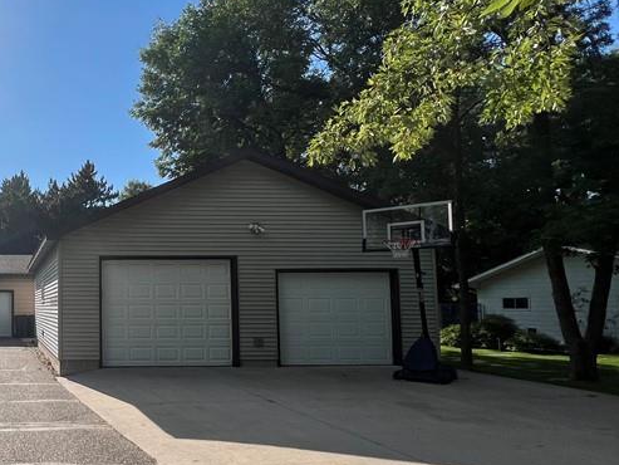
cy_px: 269
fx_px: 483
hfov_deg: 53.4
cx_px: 19
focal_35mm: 27
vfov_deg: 51.2
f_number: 1.8
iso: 32
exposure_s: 1/2950
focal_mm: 1.57
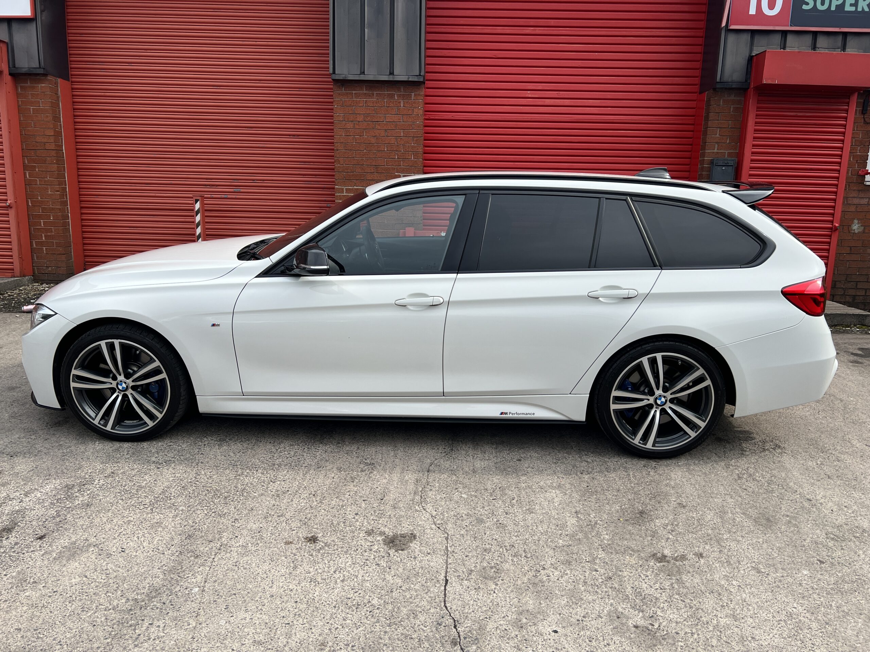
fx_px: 653
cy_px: 326
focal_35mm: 26
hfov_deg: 67.3
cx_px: 435
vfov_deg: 53.1
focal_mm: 5.7
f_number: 1.5
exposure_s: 1/2994
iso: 50
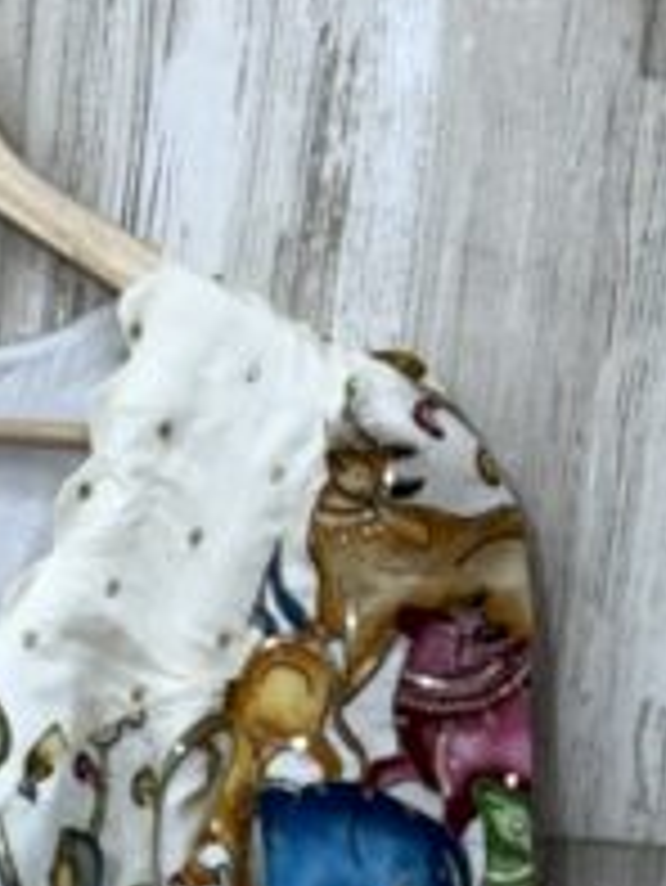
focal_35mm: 211
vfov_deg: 9.0
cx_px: -324
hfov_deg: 6.9
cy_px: 1534
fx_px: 5407
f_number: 1.6
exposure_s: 1/100
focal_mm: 5.96
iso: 40
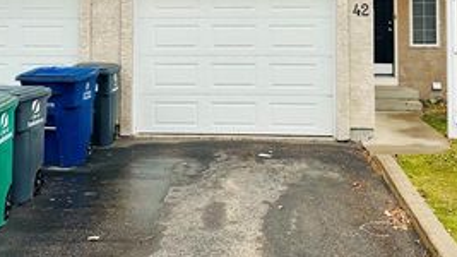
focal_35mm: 53
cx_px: 217
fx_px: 642
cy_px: 9
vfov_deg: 21.9
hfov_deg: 39.2
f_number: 1.5
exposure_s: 1/121
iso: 80
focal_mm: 5.7
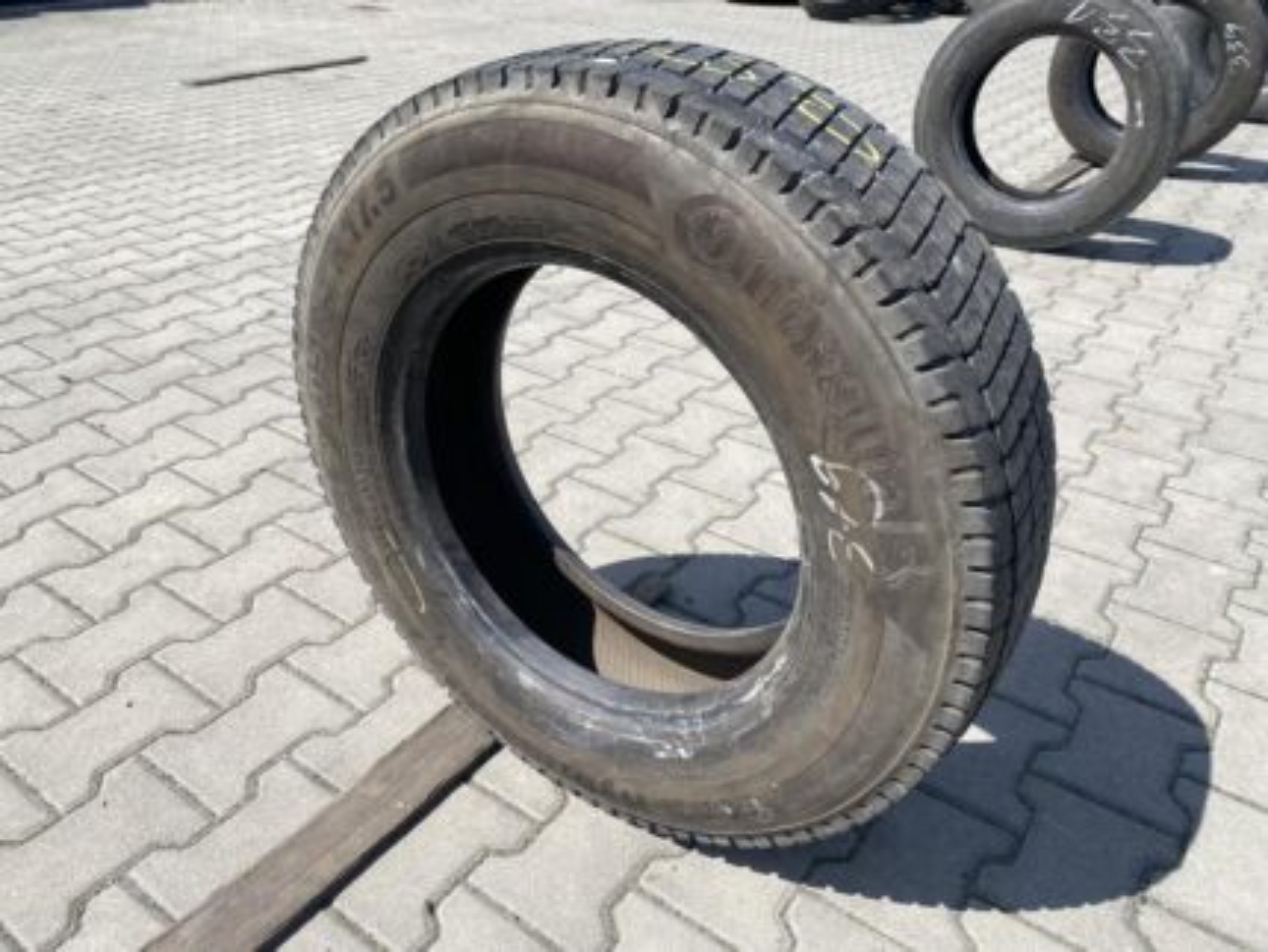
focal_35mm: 26
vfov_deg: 53.1
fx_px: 953
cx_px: 634
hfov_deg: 67.3
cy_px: 476
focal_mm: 4.25
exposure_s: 1/1961
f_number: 1.8
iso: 32
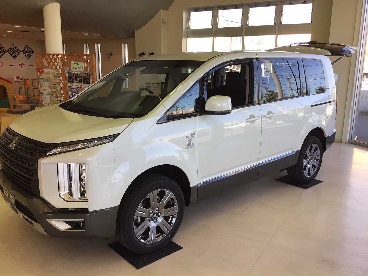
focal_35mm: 31
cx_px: 184
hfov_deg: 58.4
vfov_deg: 45.4
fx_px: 330
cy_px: 138
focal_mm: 3.3
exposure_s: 1/155
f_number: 2.4
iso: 25
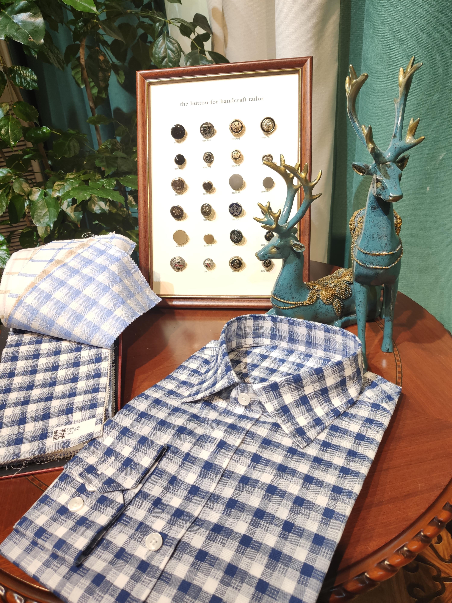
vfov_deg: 65.3
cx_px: 226
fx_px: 470
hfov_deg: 51.4
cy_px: 302
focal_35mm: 27
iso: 246
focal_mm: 4.75
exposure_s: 1/100
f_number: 1.75
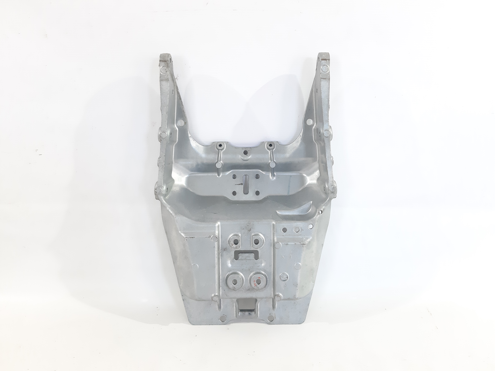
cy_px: 186
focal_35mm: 27
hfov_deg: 65.3
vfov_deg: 51.4
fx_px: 386
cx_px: 248
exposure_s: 1/50
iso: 250
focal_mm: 3.93
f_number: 1.7
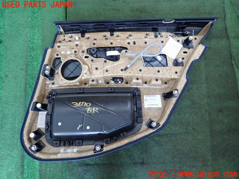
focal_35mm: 25
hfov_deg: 69.4
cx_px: 120
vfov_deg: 54.9
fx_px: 173
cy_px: 90
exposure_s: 1/30
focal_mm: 4.5
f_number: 2
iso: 200
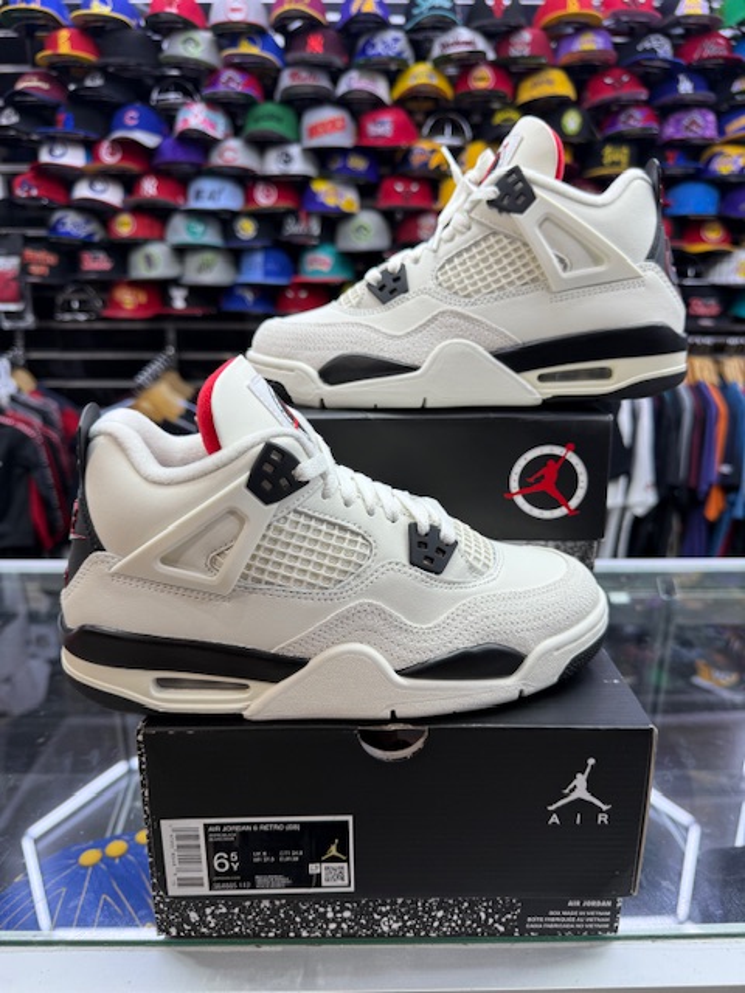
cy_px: 496
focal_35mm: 24
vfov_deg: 71.6
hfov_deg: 56.8
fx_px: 689
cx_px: 372
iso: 50
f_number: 1.78
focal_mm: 6.76
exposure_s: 1/100
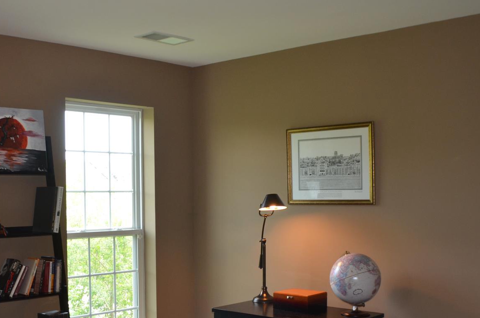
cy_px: 235
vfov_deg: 21.0
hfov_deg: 31.2
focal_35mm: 64
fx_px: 852
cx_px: 155
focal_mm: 24
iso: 400
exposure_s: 1/80
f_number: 4
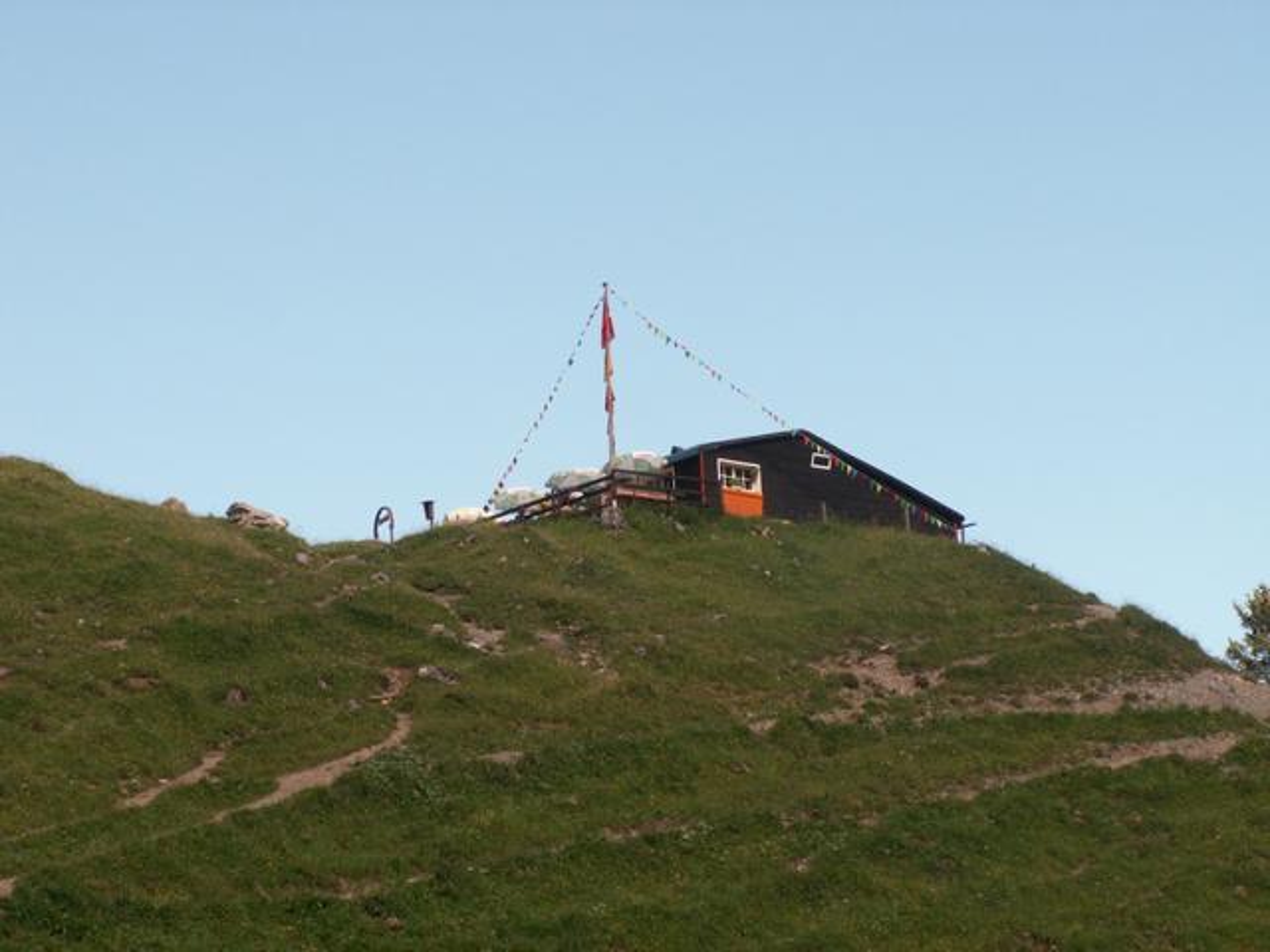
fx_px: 3852
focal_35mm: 105
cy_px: 476
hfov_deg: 18.7
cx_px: 635
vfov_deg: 14.1
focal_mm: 17.13
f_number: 5.6
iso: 50
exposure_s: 1/125
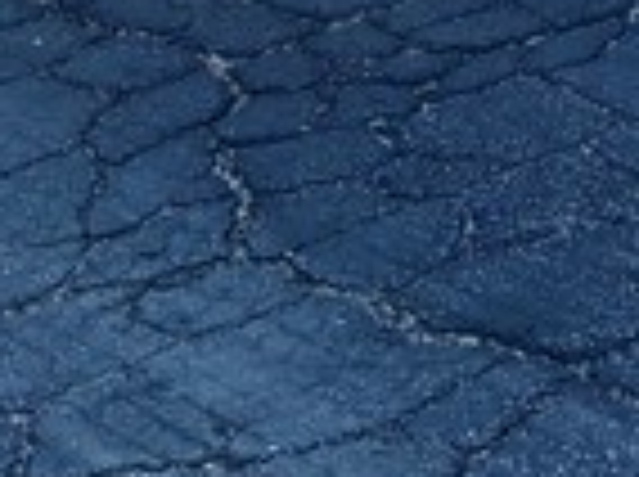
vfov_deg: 7.0
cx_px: 1035
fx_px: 3465
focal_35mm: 188
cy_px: -1022
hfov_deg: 10.1
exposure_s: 1/961
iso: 50
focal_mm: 5.96
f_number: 1.6
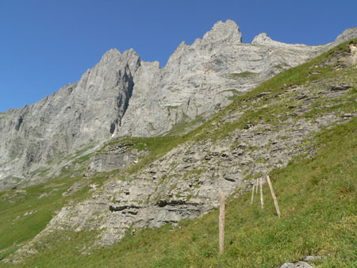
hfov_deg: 51.3
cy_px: 134
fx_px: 371
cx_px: 178
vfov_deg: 39.7
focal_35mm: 36
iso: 100
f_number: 8
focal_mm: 6
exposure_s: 1/200
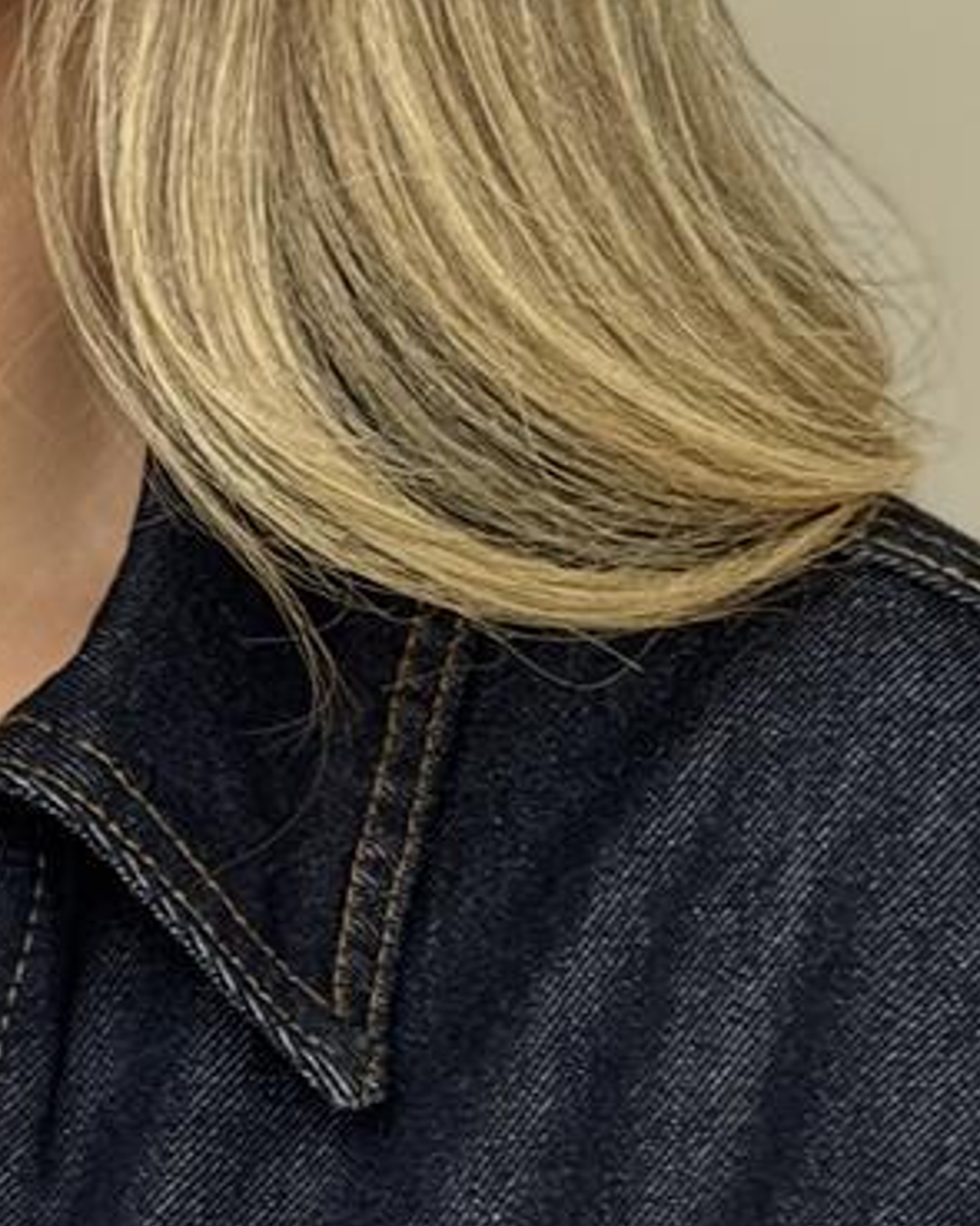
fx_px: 7363
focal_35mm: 203
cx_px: -259
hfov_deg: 7.5
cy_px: 2409
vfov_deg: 9.0
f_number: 1.78
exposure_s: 1/50
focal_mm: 6.76
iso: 125
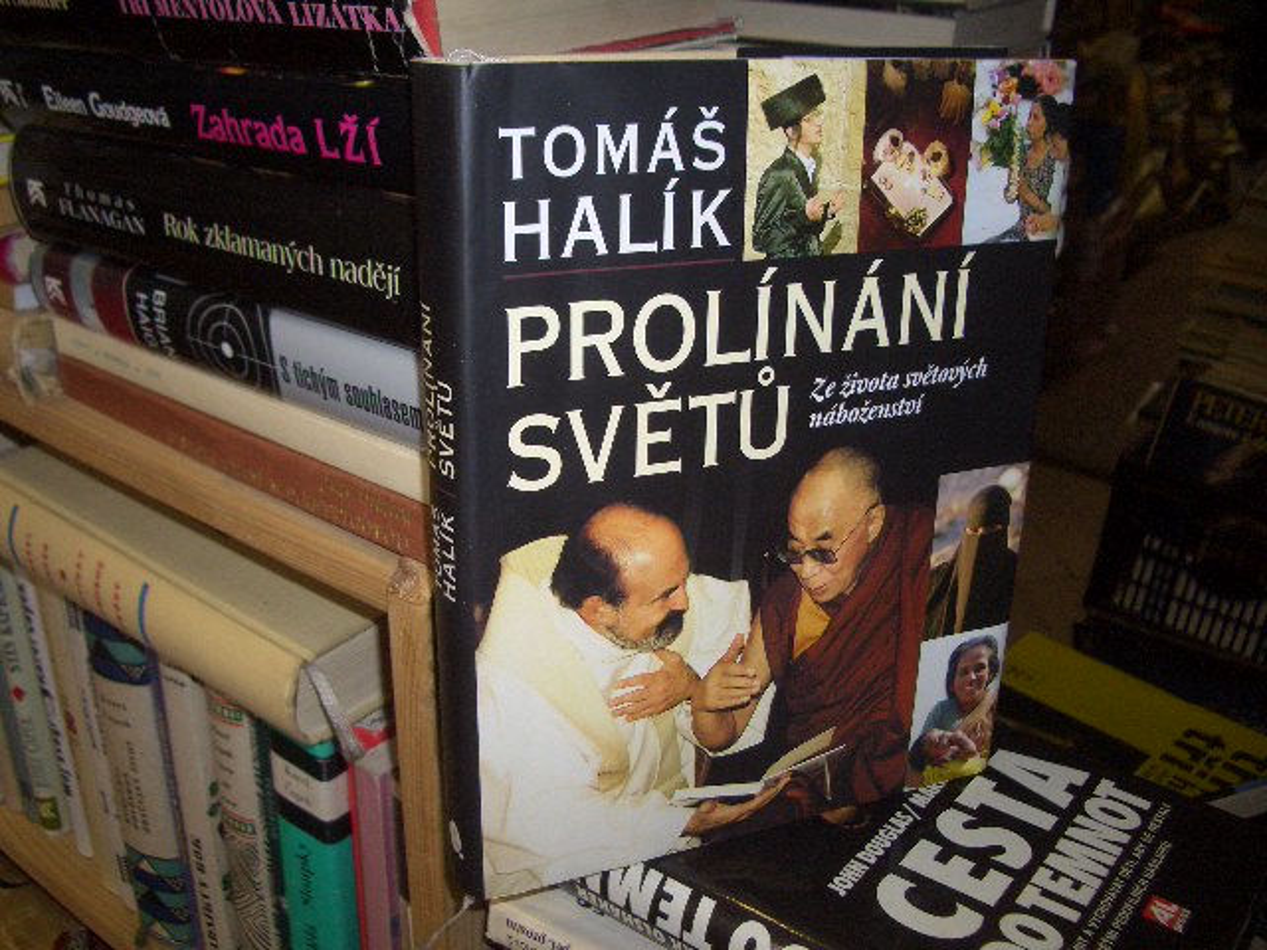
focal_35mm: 35
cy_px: 475
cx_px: 634
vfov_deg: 40.7
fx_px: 1281
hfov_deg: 52.6
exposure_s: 1/60
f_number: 2.6
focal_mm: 5.8
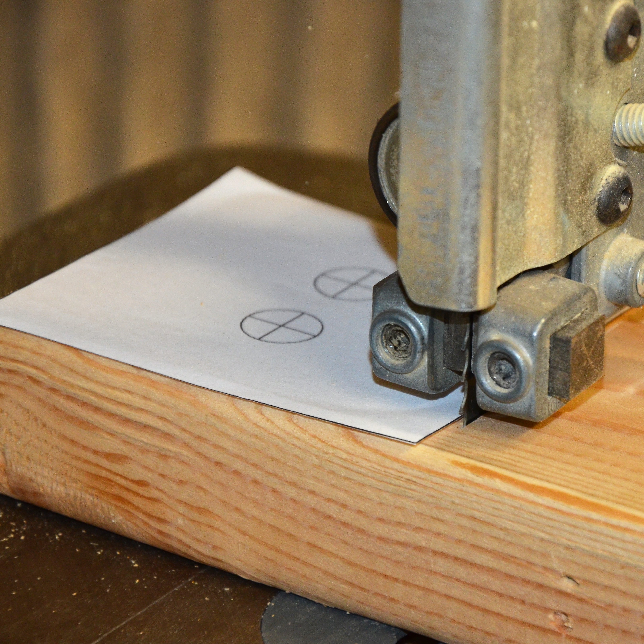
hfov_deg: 8.6
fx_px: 4265
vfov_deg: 8.6
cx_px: 390
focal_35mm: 203
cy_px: 323
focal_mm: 105
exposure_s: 1/80
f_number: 5.6
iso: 1000
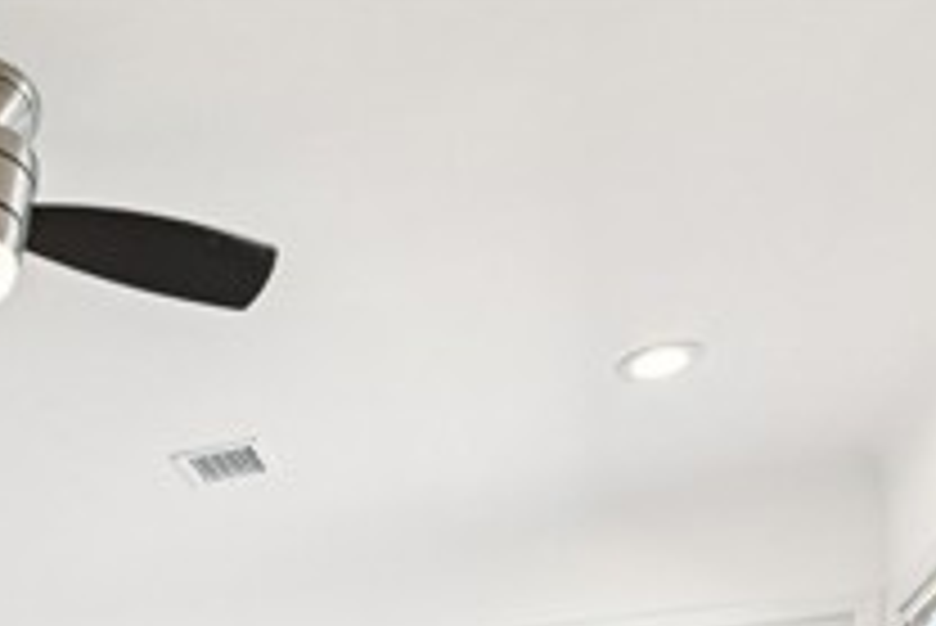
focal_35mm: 43
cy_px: 946
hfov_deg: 39.3
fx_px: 1119
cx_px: -27
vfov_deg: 24.2
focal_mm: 14
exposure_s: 1/13
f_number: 8
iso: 250
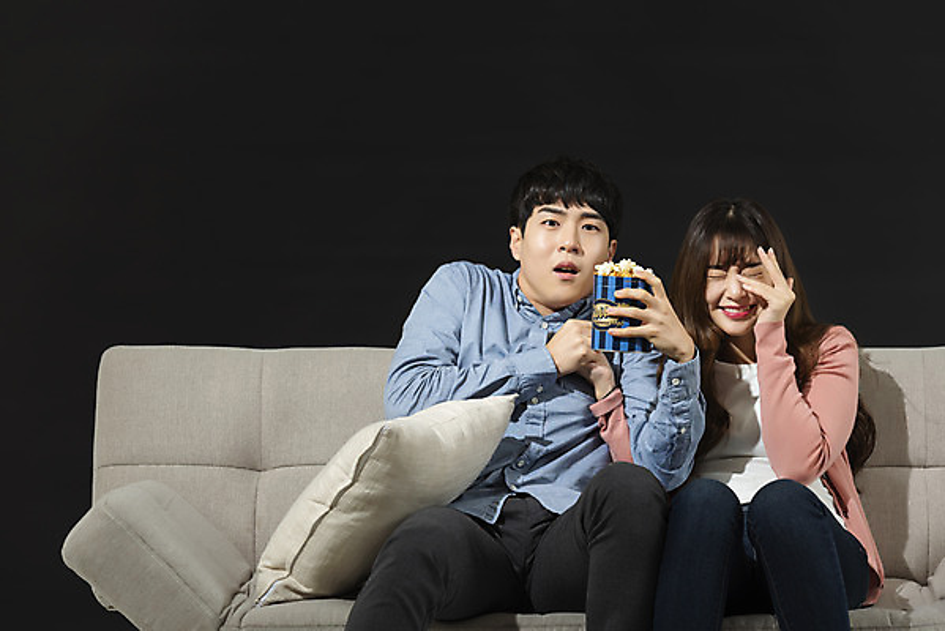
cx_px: 472
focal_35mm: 110
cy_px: 316
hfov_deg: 18.6
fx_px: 2889
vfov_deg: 12.5
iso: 100
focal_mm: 110
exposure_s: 1/125
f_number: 4
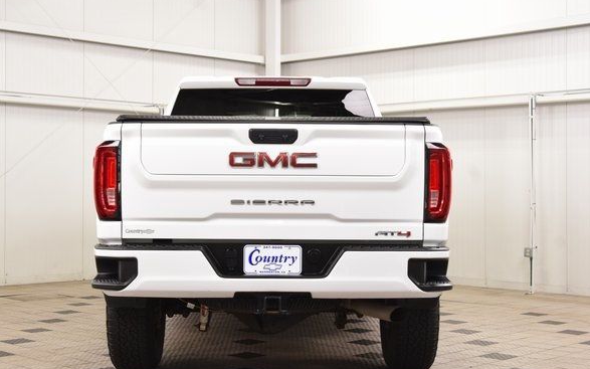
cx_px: 272
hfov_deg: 34.0
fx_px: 965
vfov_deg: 21.6
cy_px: 193
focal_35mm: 60
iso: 1600
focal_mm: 36
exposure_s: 1/60
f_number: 8
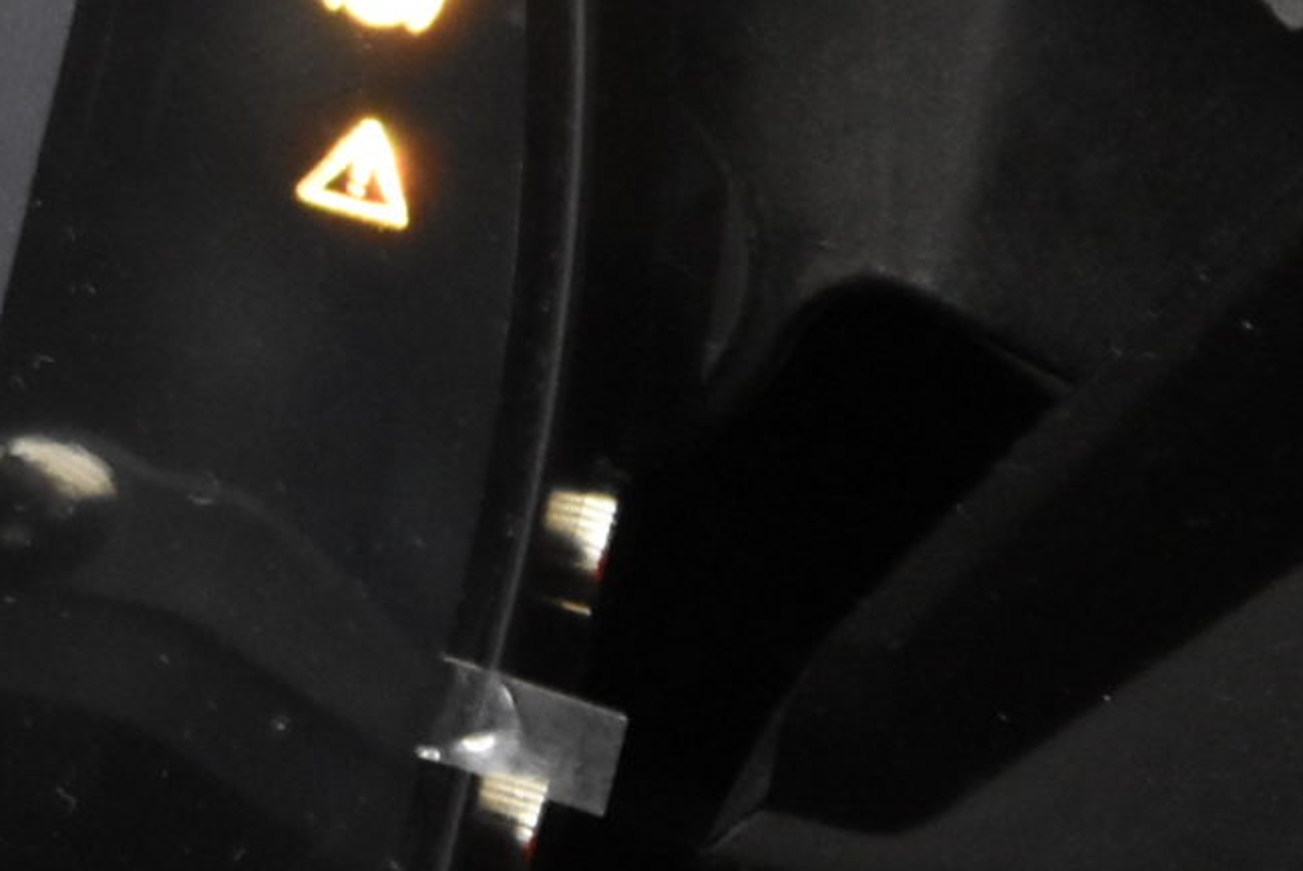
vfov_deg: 4.1
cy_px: -395
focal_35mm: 332
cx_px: -845
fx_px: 12024
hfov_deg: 6.1
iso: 3200
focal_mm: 56
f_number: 5.3
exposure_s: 1/100
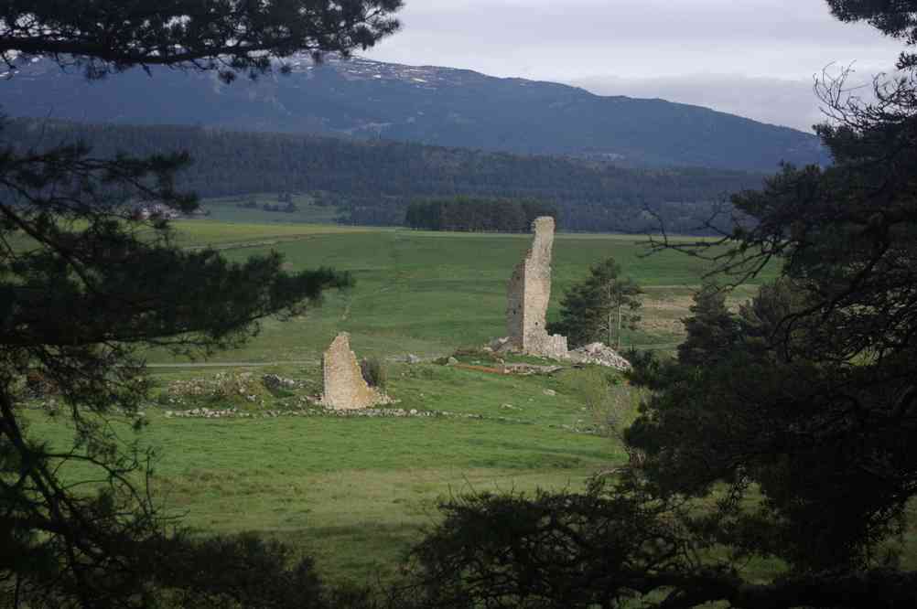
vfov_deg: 16.5
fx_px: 2099
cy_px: 304
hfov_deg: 24.6
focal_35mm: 82
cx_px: 458
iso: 100
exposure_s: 1/125
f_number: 8
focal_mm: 55
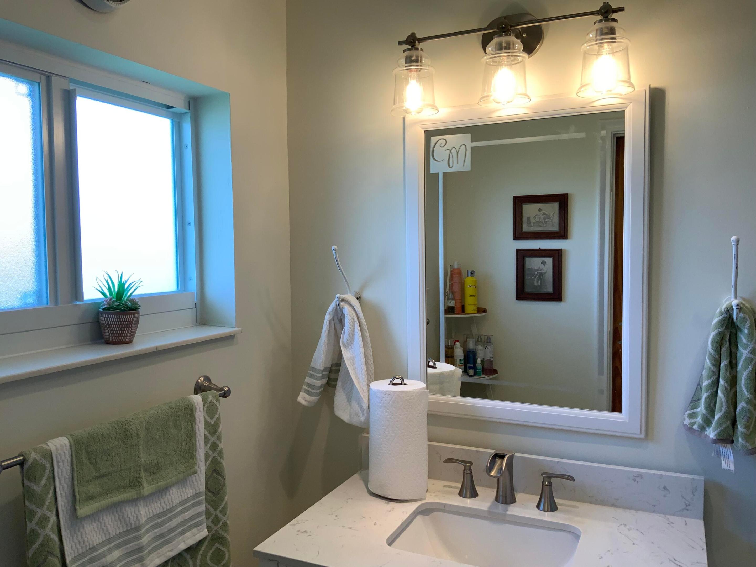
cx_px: 378
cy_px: 284
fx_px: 633
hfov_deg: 61.7
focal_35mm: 29
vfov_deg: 48.2
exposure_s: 1/120
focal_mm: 3
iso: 20
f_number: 1.8
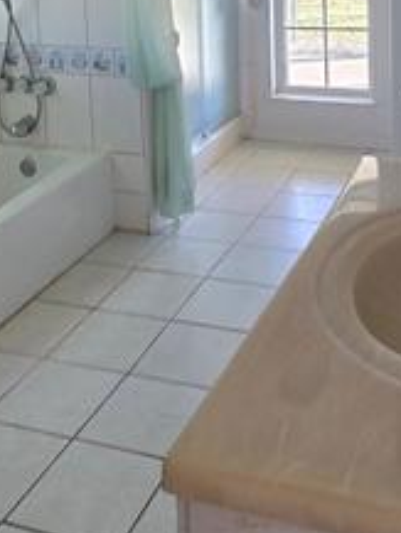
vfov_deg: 36.9
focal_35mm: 46
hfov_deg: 31.4
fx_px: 710
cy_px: 0
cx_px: 258
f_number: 2.2
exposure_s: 1/60
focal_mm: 2.2
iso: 125
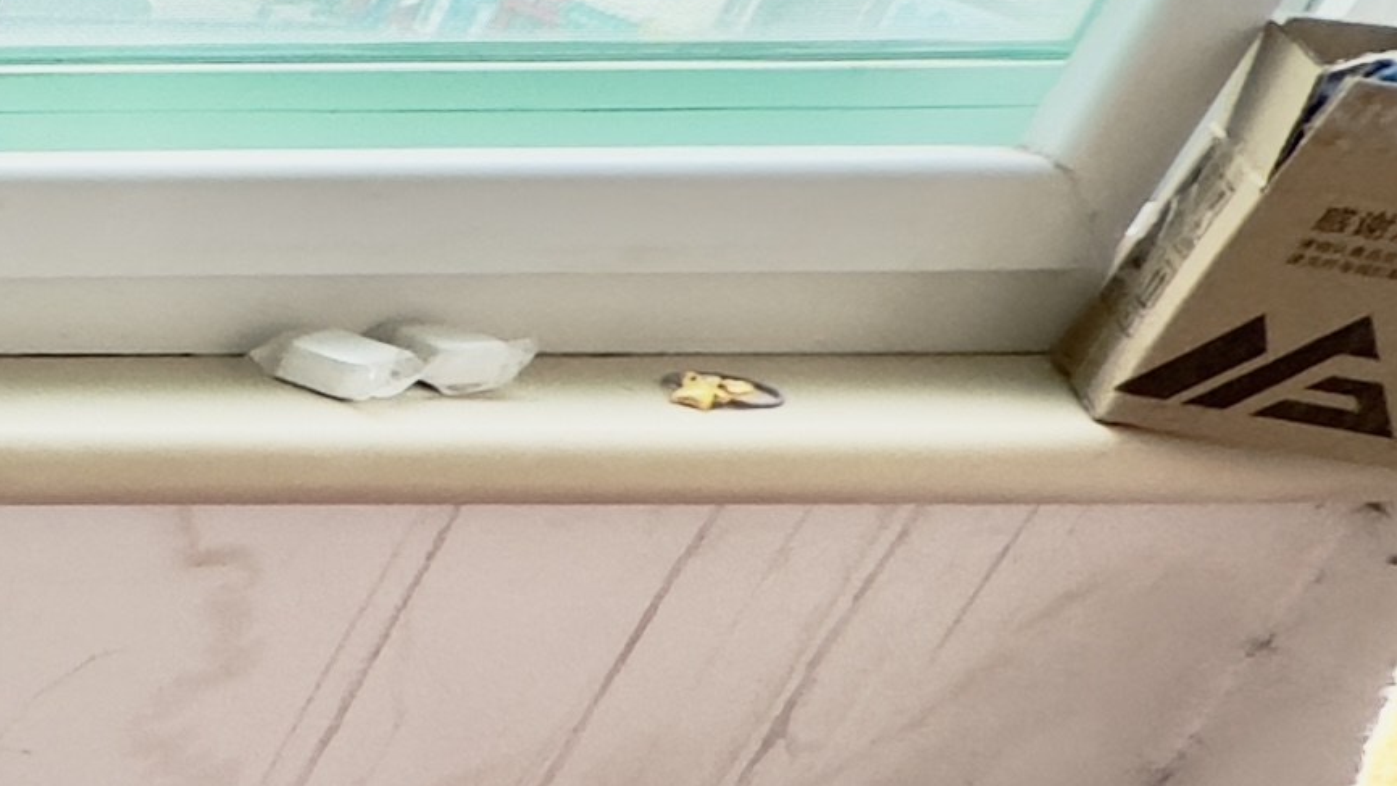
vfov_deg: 16.0
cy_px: 1047
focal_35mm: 71
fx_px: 2630
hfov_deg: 16.1
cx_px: -1815
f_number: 2.2
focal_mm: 2.22
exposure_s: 1/99
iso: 50
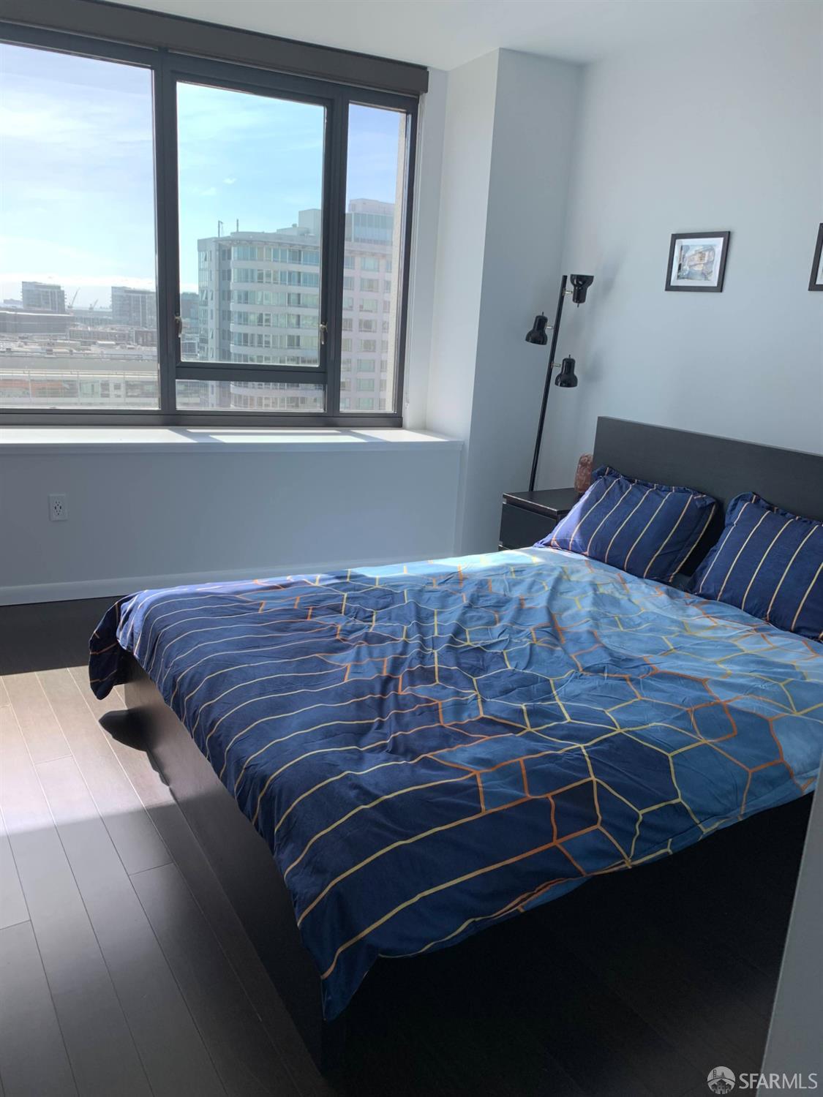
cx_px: 412
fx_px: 824
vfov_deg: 67.3
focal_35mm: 26
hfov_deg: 53.1
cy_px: 548
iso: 40
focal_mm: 4.25
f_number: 1.8
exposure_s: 1/121
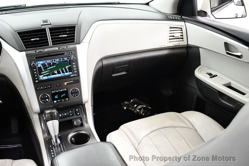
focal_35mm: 36
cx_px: 124
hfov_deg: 53.1
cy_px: 83
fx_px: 249
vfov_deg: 36.9
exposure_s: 1/60
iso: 3600
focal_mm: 18
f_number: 3.5
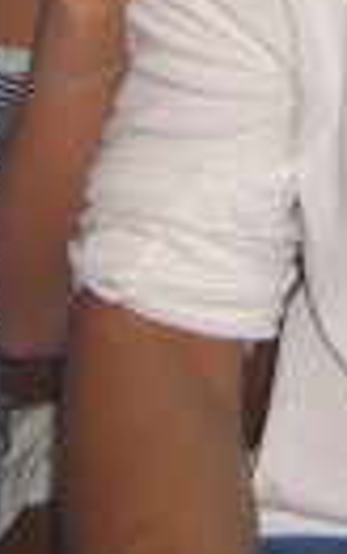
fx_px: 2796
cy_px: -262
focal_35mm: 185
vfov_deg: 10.9
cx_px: 355
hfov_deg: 7.1
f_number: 2.8
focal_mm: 7.9
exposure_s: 1/60
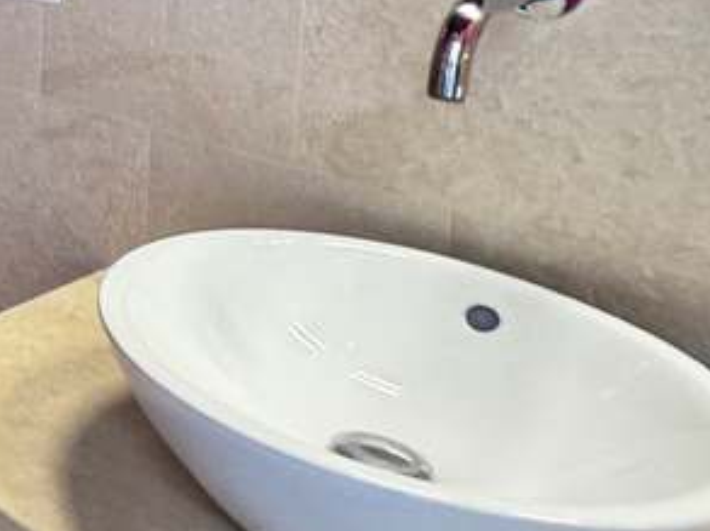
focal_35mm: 49
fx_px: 1004
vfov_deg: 27.0
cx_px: -373
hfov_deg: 26.8
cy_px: -65
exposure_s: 1/50
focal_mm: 2.22
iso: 800
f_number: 2.2
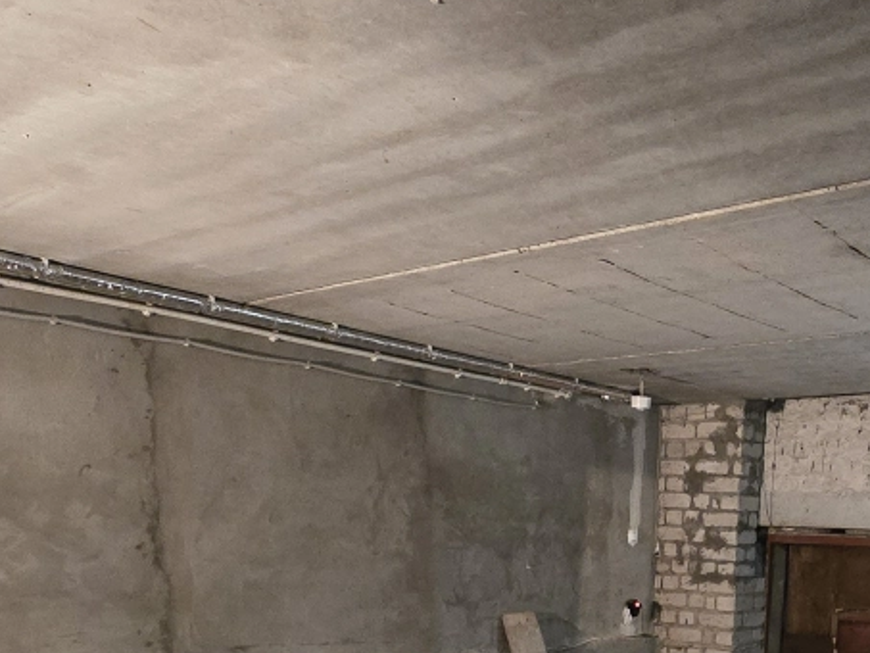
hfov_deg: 50.1
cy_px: 737
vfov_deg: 33.9
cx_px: 605
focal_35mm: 36
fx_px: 905
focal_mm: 2.2
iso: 1250
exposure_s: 1/33.3
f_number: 2.2
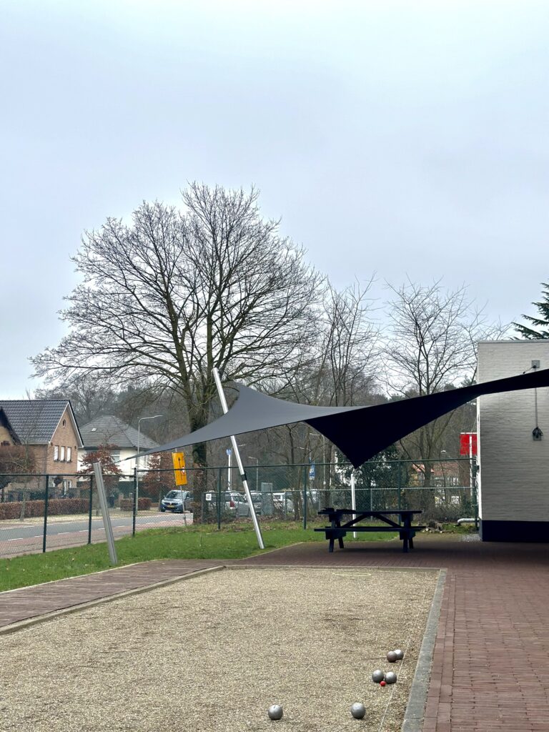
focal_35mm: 48
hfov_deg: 30.3
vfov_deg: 39.7
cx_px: 274
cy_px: 366
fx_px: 1015
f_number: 1.78
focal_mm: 6.86
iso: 80
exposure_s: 1/2070
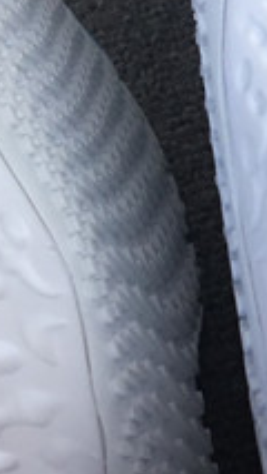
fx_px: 1798
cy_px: 264
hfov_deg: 8.0
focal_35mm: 143
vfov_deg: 15.0
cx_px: 578
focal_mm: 3.3
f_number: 2.4
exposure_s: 1/364
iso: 25
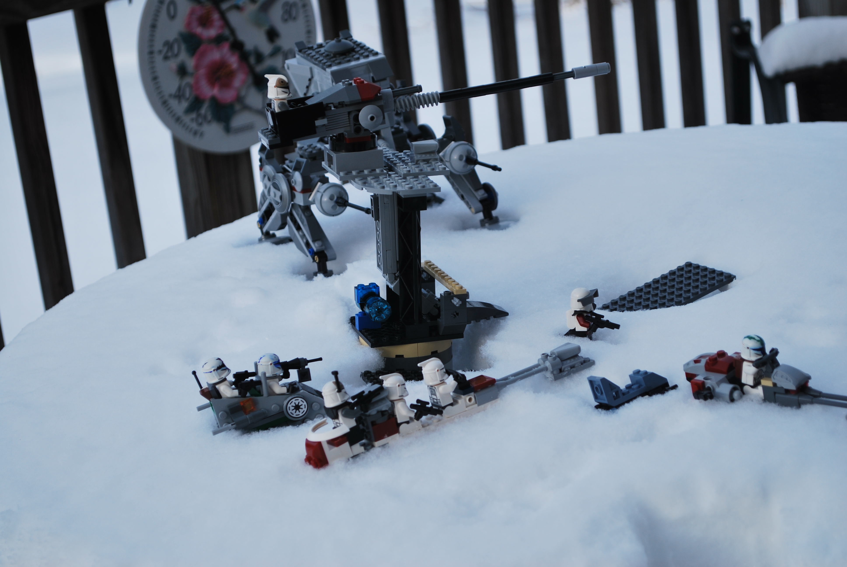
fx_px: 1943
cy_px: 284
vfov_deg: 16.6
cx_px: 424
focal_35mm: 82
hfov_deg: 24.6
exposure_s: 1/160
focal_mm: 55
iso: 100
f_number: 6.3
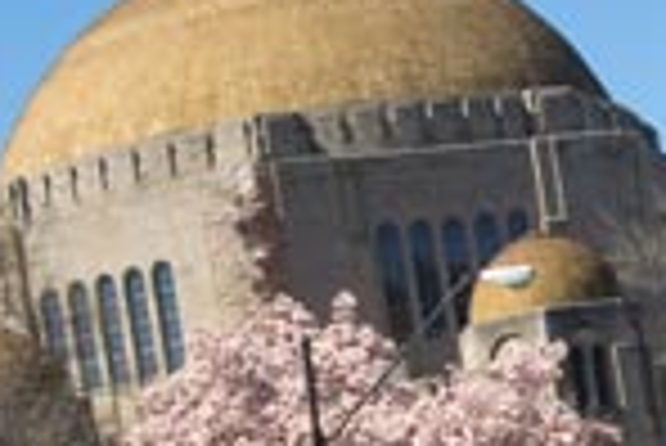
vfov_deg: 9.7
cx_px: 842
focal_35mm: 141
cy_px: 412
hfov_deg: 14.0
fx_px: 2611
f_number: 16
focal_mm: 24
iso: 400
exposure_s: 1/200
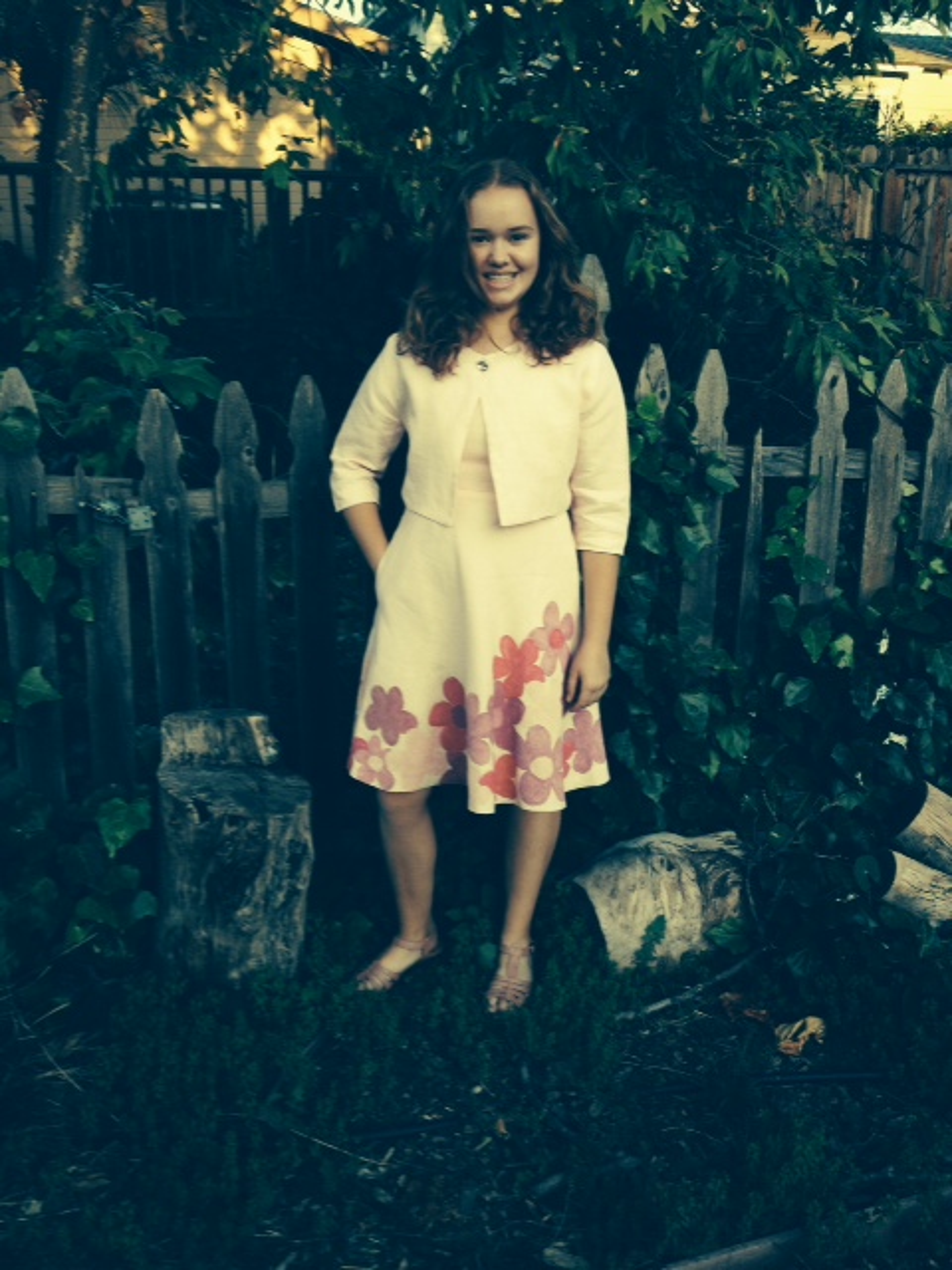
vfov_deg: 52.6
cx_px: 476
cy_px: 635
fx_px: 1283
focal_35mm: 35
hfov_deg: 40.7
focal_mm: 4.28
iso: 50
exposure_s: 1/120
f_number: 2.4
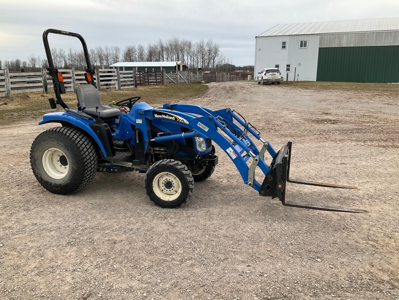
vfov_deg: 48.2
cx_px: 200
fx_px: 334
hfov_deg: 61.7
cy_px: 150
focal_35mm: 29
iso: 25
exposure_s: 1/855
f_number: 1.8
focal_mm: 3
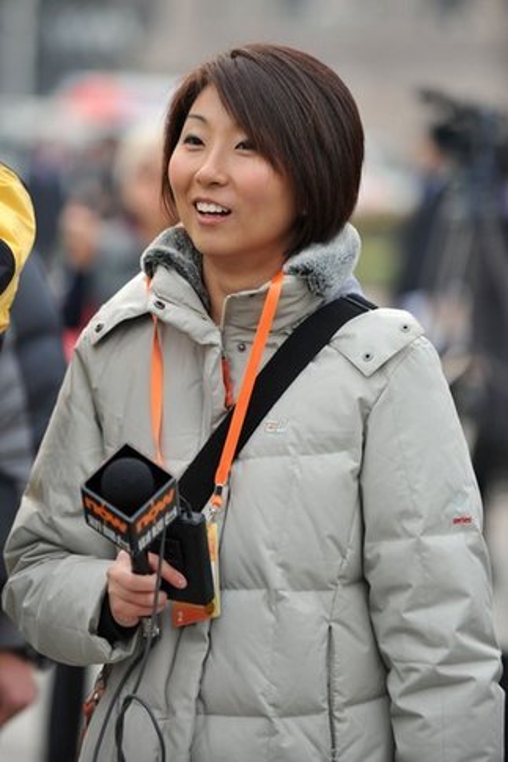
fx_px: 3389
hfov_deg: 8.6
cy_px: 381
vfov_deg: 12.8
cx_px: 254
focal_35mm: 160
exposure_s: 1/800
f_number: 3.2
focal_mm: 160
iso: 200
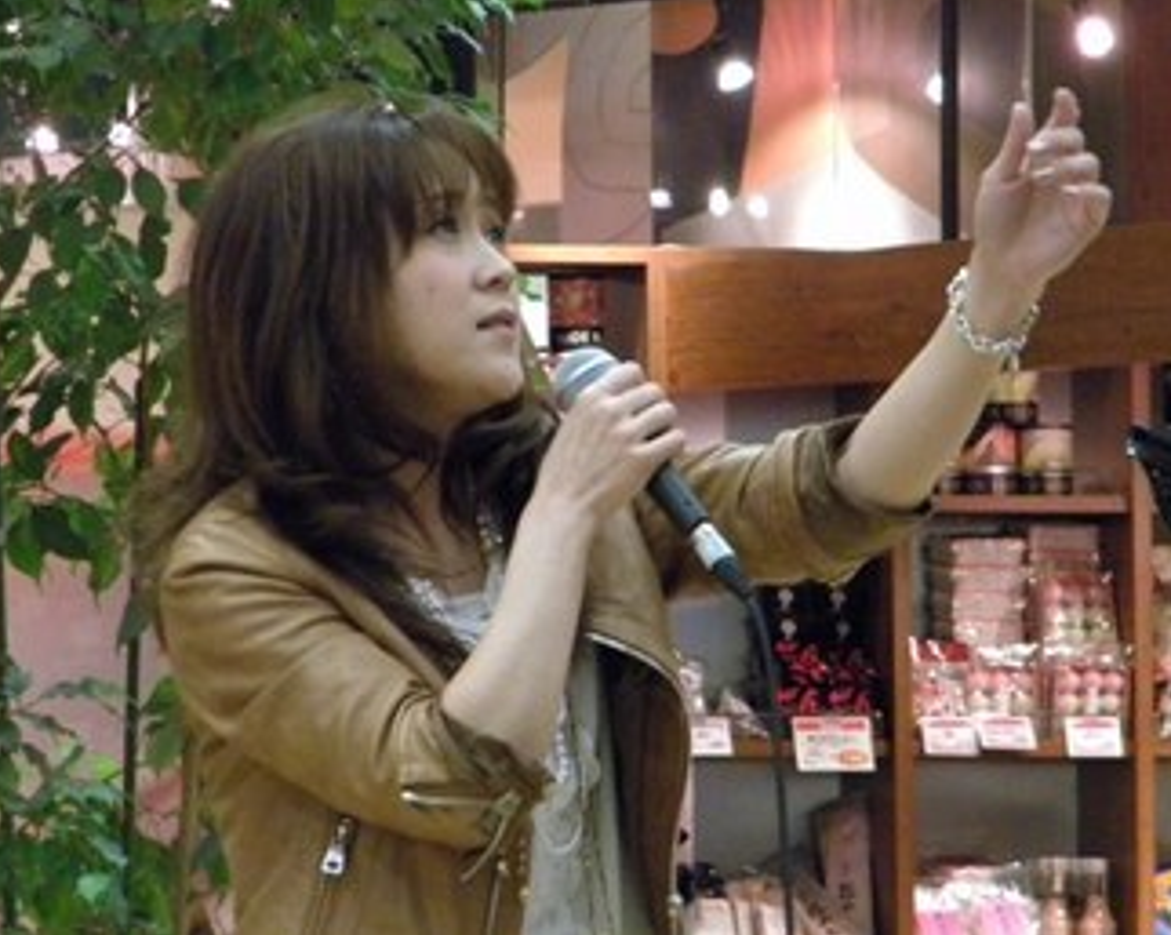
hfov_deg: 7.3
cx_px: 484
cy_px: 409
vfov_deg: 5.8
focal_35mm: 266
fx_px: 9210
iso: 800
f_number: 5.4
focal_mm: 41
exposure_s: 1/23.3
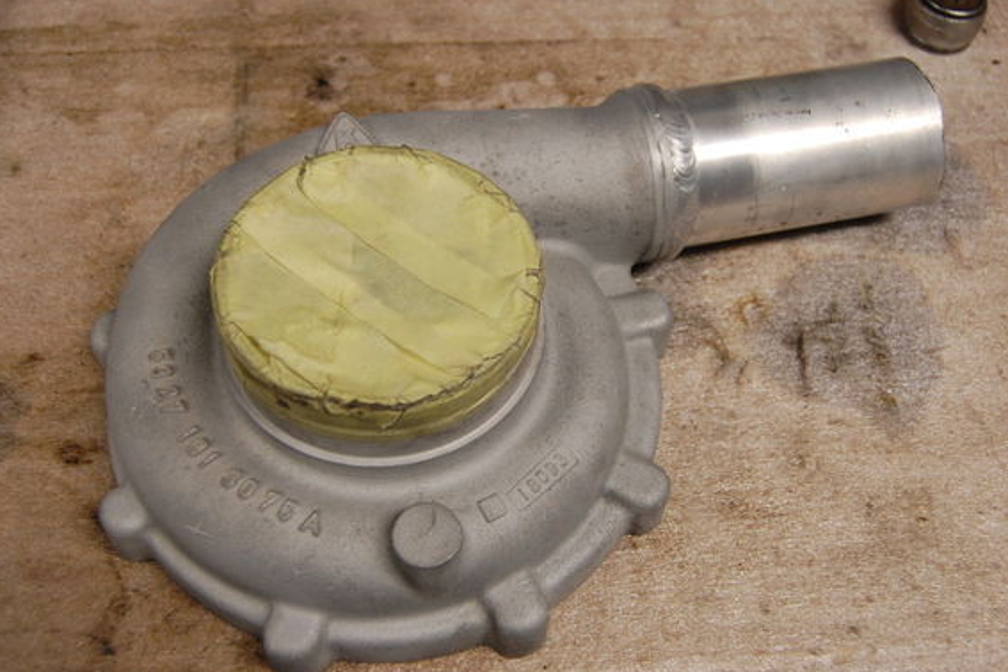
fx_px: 1232
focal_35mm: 44
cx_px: 546
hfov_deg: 44.5
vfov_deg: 30.5
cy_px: 331
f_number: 4
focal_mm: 26
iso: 800
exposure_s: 1/60
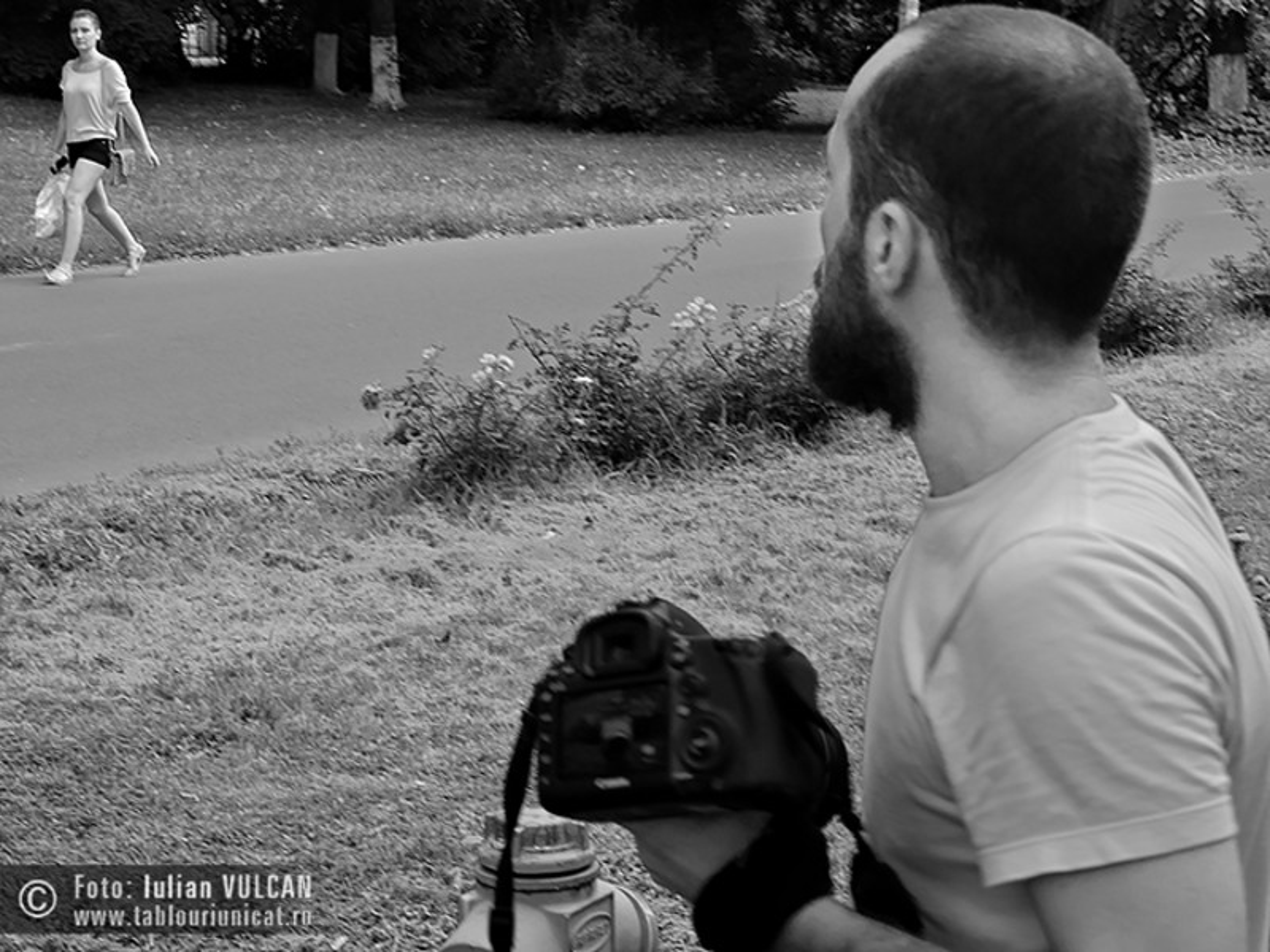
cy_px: 476
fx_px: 2752
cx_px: 635
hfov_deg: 26.0
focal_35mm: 75
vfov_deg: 19.6
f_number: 3.9
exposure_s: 1/125
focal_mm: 13.4
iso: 100
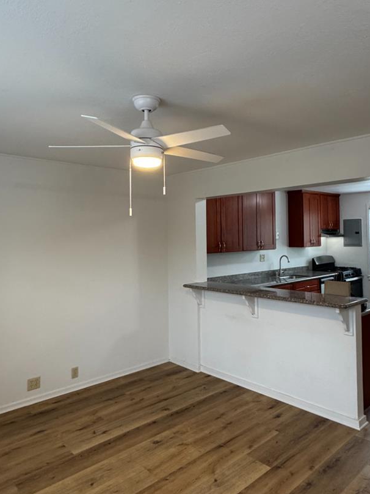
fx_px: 371
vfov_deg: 67.2
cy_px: 224
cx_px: 213
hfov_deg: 52.8
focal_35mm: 26
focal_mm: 2.22
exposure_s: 1/120
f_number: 2.2
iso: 250
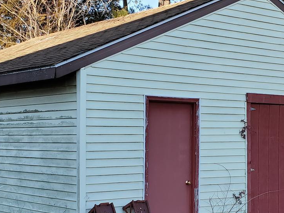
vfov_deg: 20.1
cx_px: 182
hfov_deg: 26.6
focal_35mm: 73
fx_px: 599
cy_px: 143
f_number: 2.4
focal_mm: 4.3
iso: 50
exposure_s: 1/424
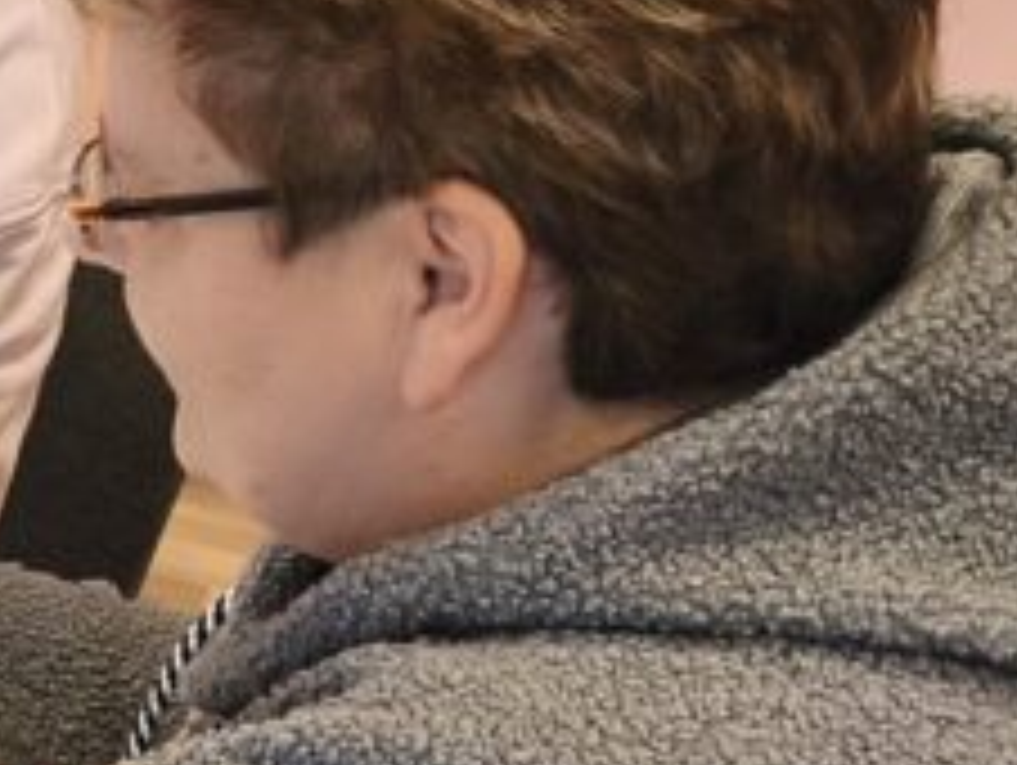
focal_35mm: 104
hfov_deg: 14.7
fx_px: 3059
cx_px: -1156
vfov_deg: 14.3
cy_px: 328
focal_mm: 6.18
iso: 320
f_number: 1.65
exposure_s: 1/50
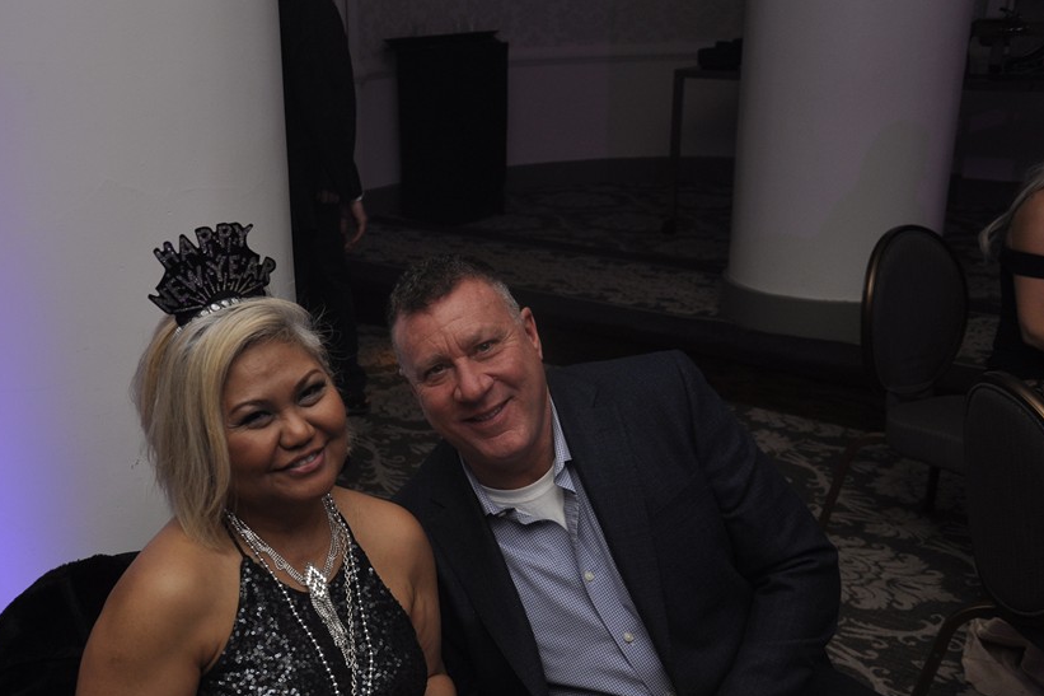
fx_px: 1322
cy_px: 420
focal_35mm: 46
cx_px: 417
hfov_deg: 42.9
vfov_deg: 29.4
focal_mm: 25
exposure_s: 1/60
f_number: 5
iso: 400
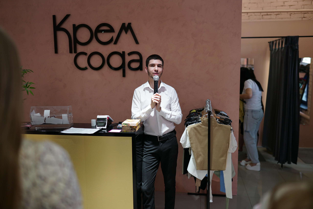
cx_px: 156
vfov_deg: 37.9
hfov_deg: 54.4
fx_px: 304
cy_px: 104
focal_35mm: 35
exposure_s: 1/250
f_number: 1.6
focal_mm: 35
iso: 200
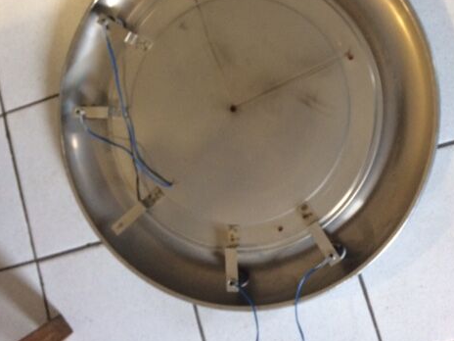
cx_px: 248
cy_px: 112
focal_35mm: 40
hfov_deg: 46.7
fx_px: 525
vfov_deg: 35.6
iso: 250
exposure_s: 1/33
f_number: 2.2
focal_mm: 4.15
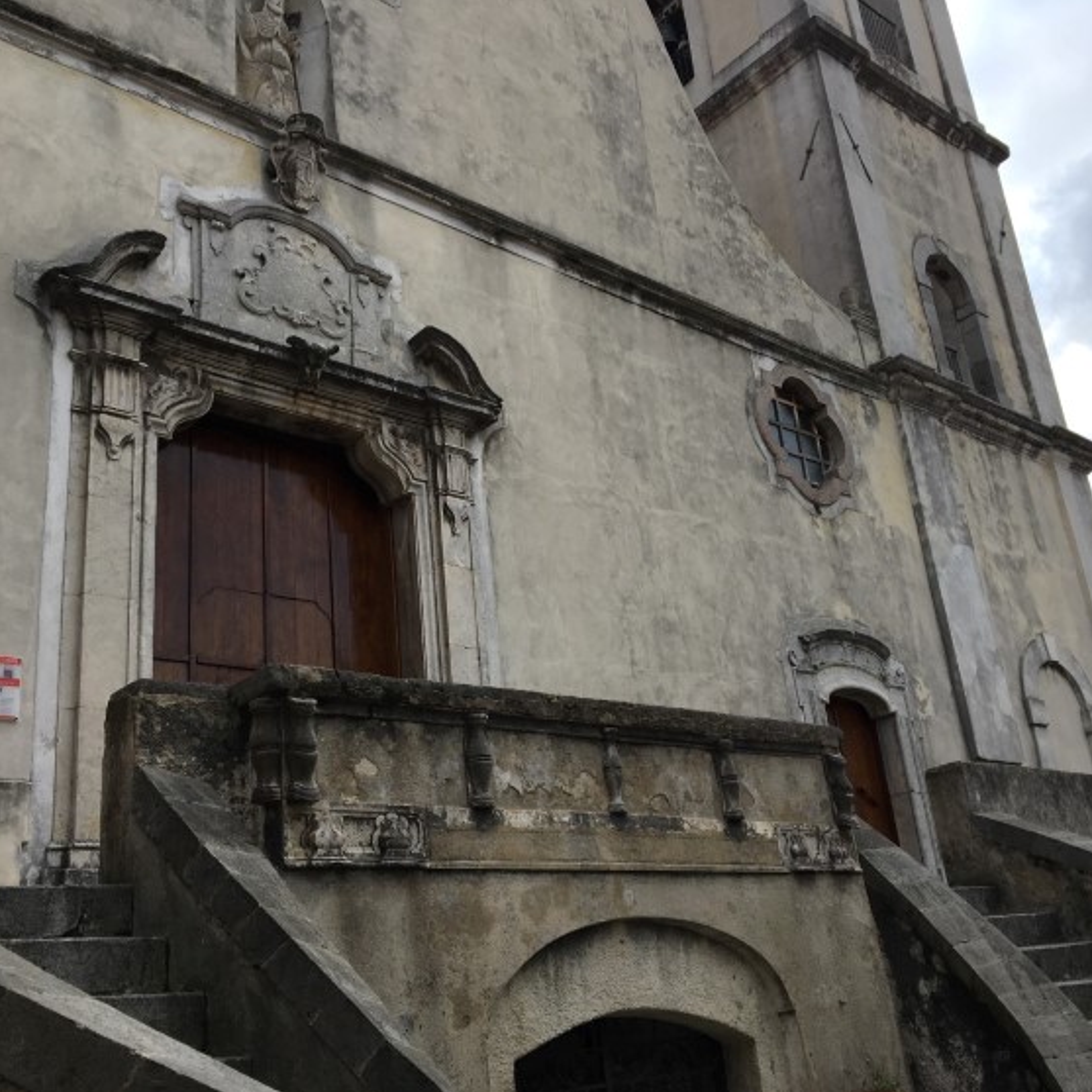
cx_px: 520
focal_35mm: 35
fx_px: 1249
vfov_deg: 47.2
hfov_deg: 47.2
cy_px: 551
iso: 25
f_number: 2.2
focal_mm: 4.15
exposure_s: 1/2024
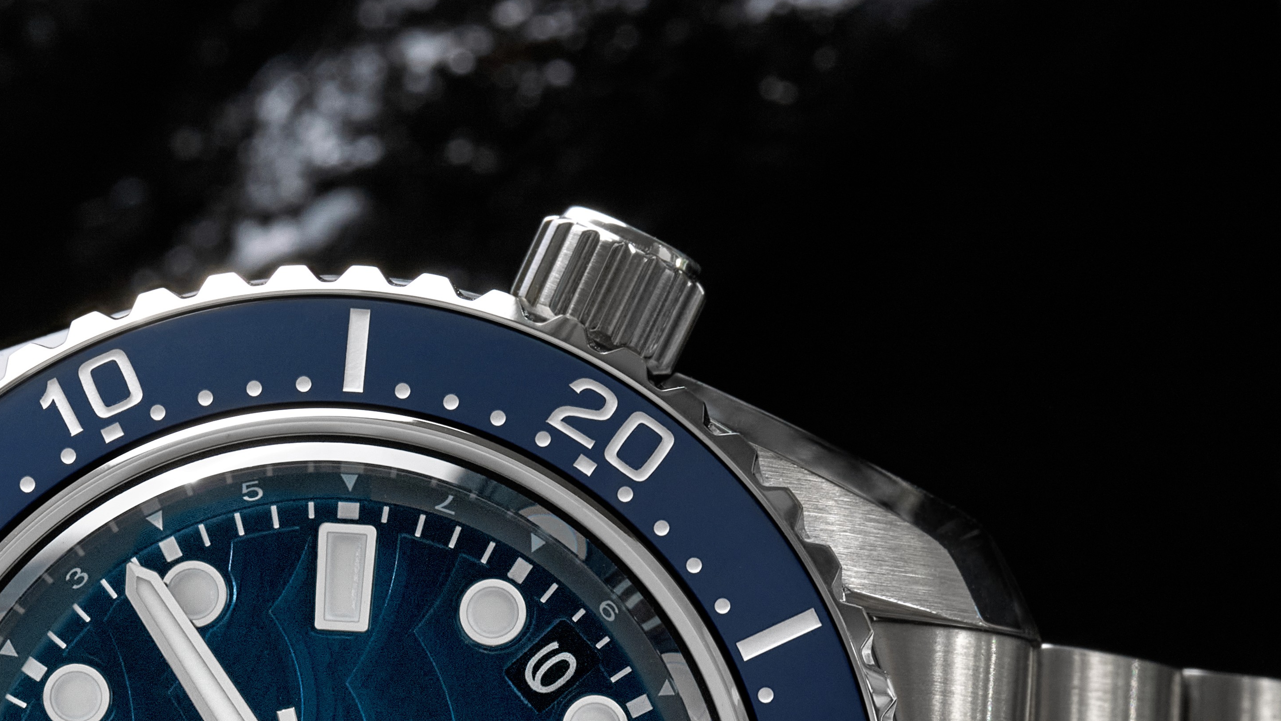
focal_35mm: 315
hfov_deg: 6.9
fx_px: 10701
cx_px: 556
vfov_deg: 3.8
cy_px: 944
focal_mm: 105
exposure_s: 1/13
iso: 400
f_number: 11
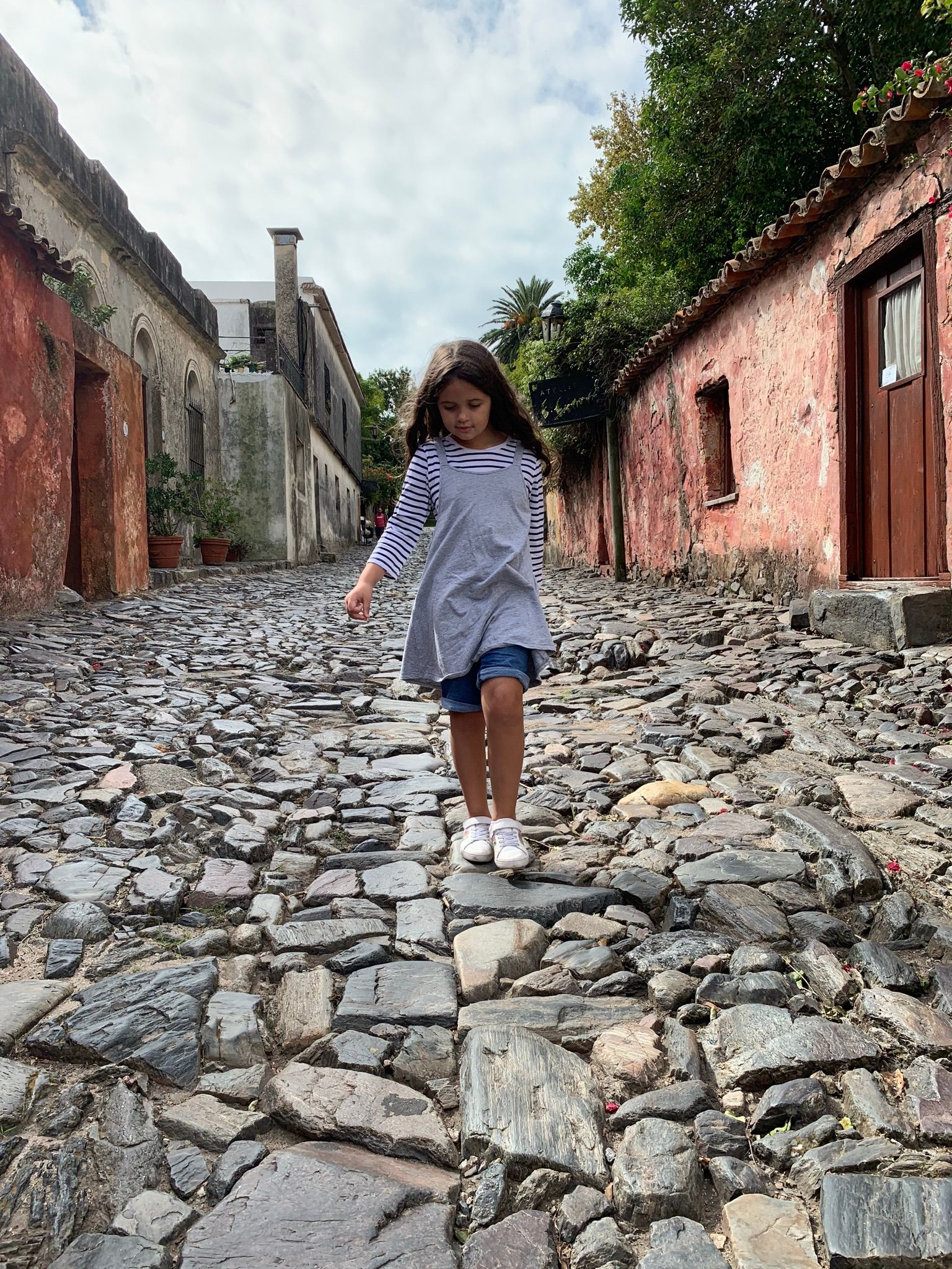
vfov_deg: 67.3
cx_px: 476
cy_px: 634
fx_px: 953
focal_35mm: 26
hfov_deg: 53.1
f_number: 1.8
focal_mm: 4.25
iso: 25
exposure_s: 1/1610
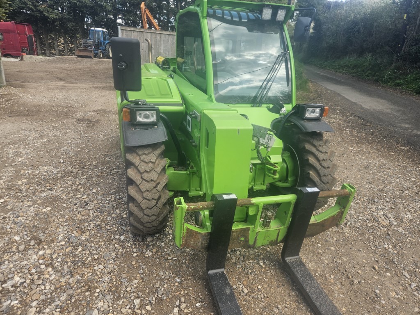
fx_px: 279
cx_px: 210
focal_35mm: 23
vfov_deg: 58.9
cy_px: 158
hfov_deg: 73.9
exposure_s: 1/441
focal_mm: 5.4
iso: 25
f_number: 1.8
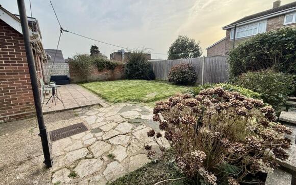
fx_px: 121
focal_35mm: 15
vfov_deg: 74.6
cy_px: 86
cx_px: 149
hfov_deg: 101.5
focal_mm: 2.22
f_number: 2.2
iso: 64
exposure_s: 1/197
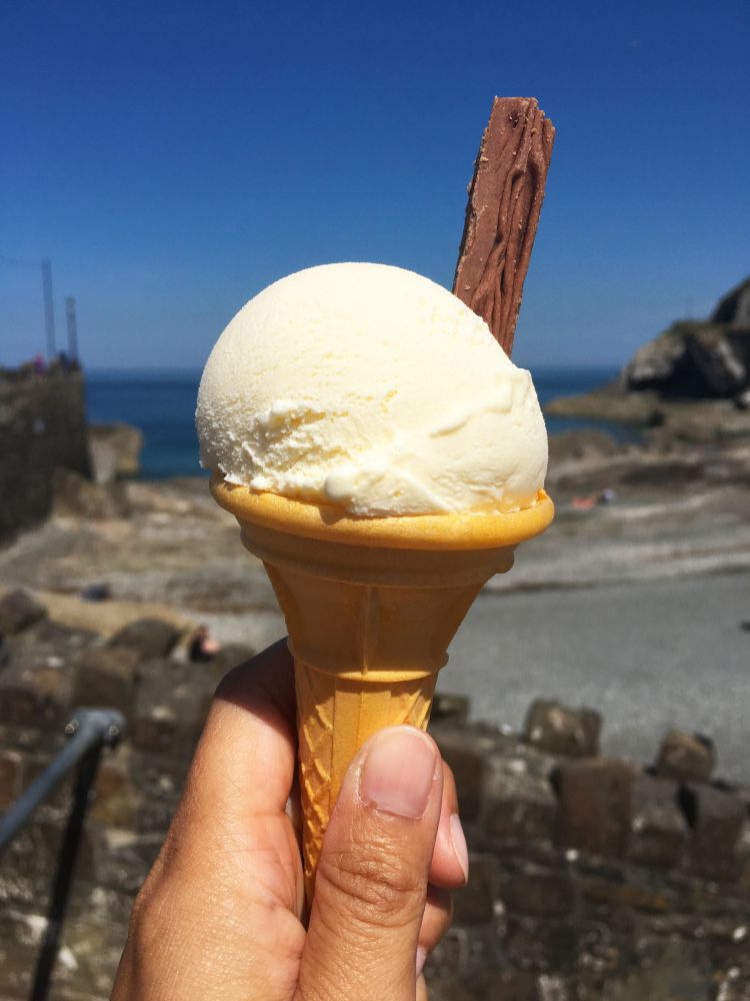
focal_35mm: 29
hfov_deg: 48.2
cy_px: 500
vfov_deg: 61.7
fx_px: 838
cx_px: 375
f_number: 2.2
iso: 25
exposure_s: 1/4525
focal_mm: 4.15
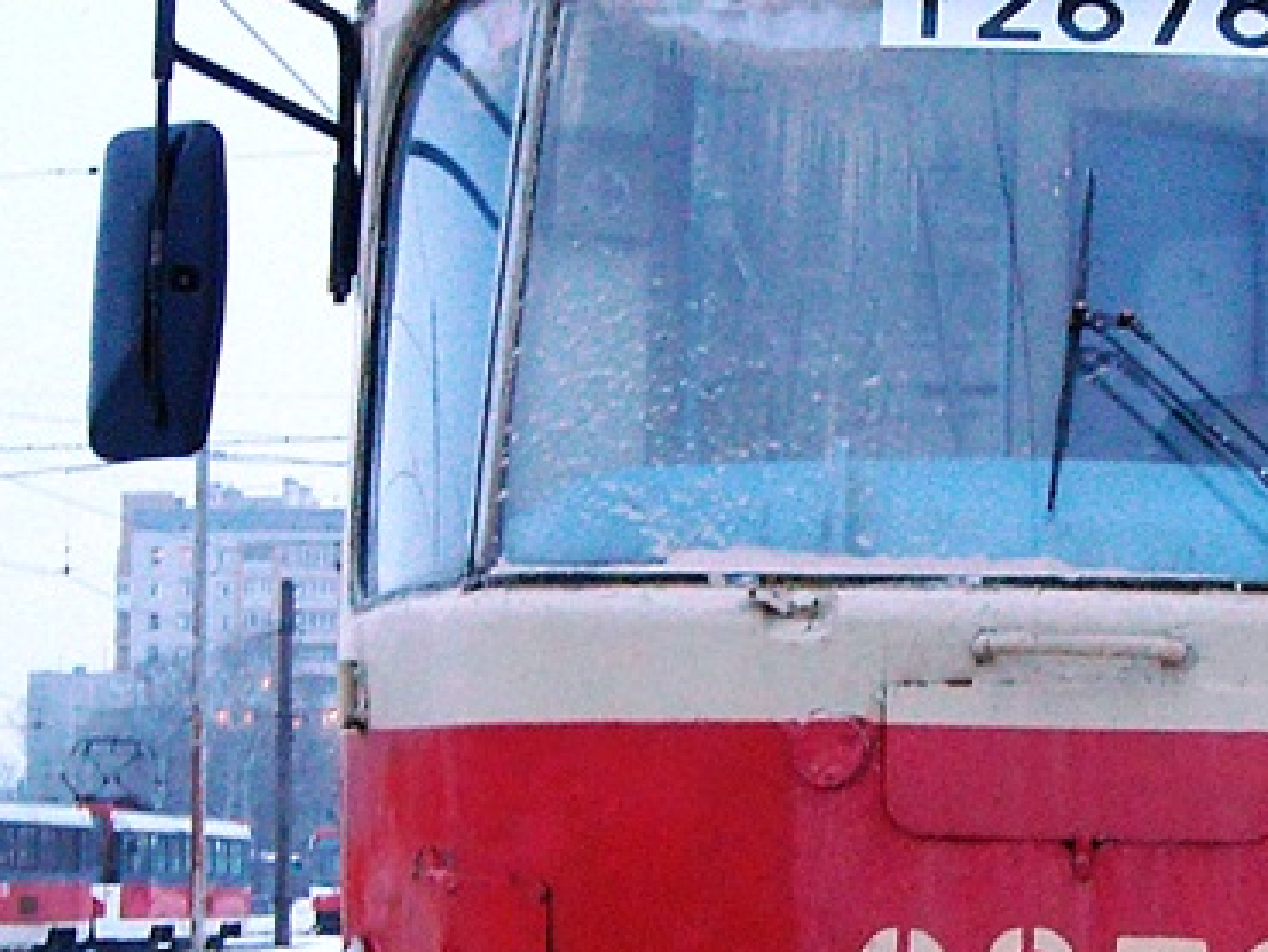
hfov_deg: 20.0
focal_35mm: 97
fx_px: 3554
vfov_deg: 15.2
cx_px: 1000
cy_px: 626
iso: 400
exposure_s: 1/14
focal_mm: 5.7
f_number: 2.8
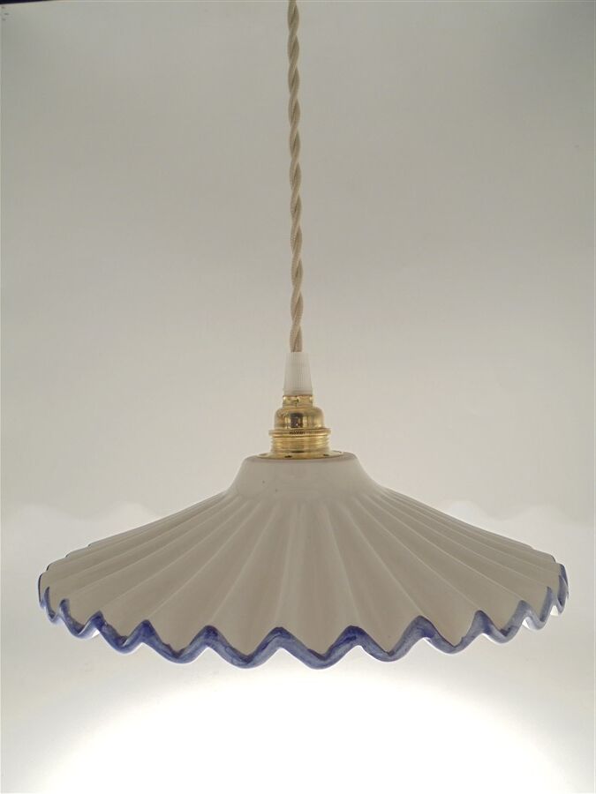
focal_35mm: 29
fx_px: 666
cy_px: 397
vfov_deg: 61.7
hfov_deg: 48.2
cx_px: 298
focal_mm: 5.3
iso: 100
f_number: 3.7
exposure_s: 1/30
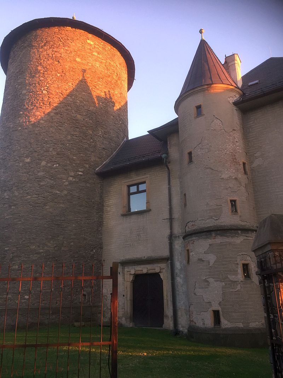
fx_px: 316
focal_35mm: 29
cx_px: 142
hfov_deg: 48.2
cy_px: 189
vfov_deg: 61.7
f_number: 2.2
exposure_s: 1/100
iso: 32
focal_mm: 4.15
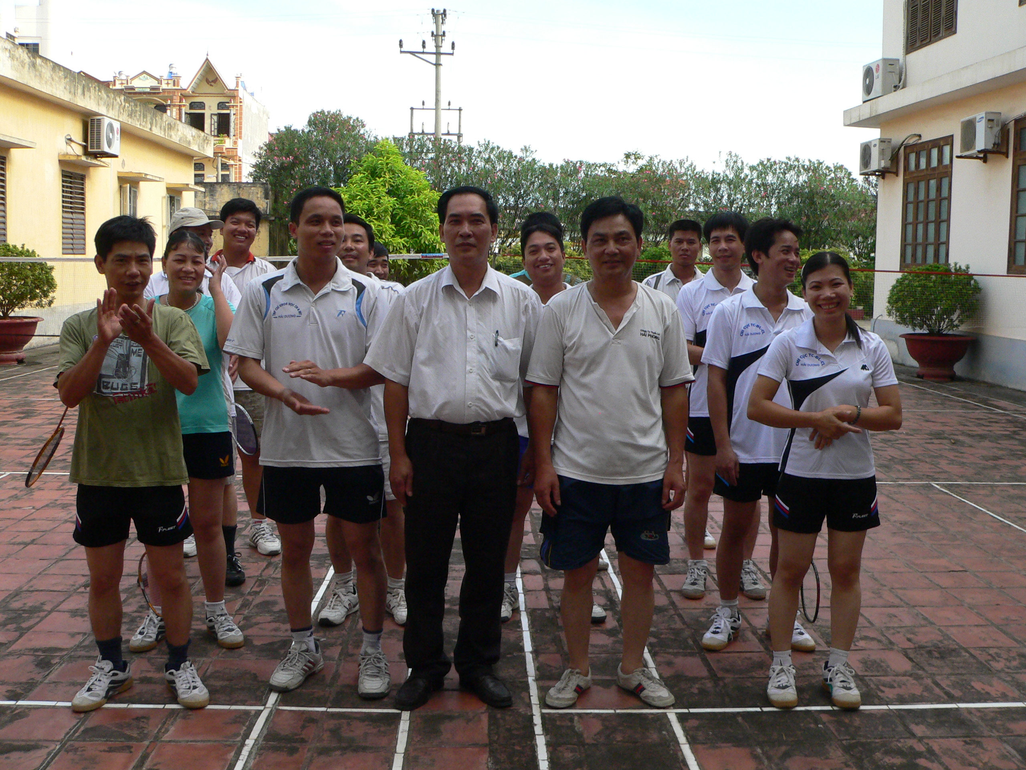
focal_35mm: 36
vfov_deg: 39.7
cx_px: 513
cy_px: 385
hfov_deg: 51.4
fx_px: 1067
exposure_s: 1/500
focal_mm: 6
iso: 200
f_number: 4.6
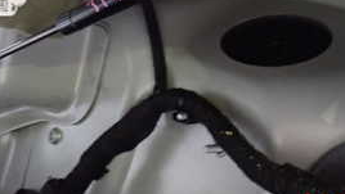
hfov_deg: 34.2
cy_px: -66
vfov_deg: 18.3
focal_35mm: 61
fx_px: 558
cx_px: 210
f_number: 2
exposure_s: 1/25
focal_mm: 4.5
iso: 800
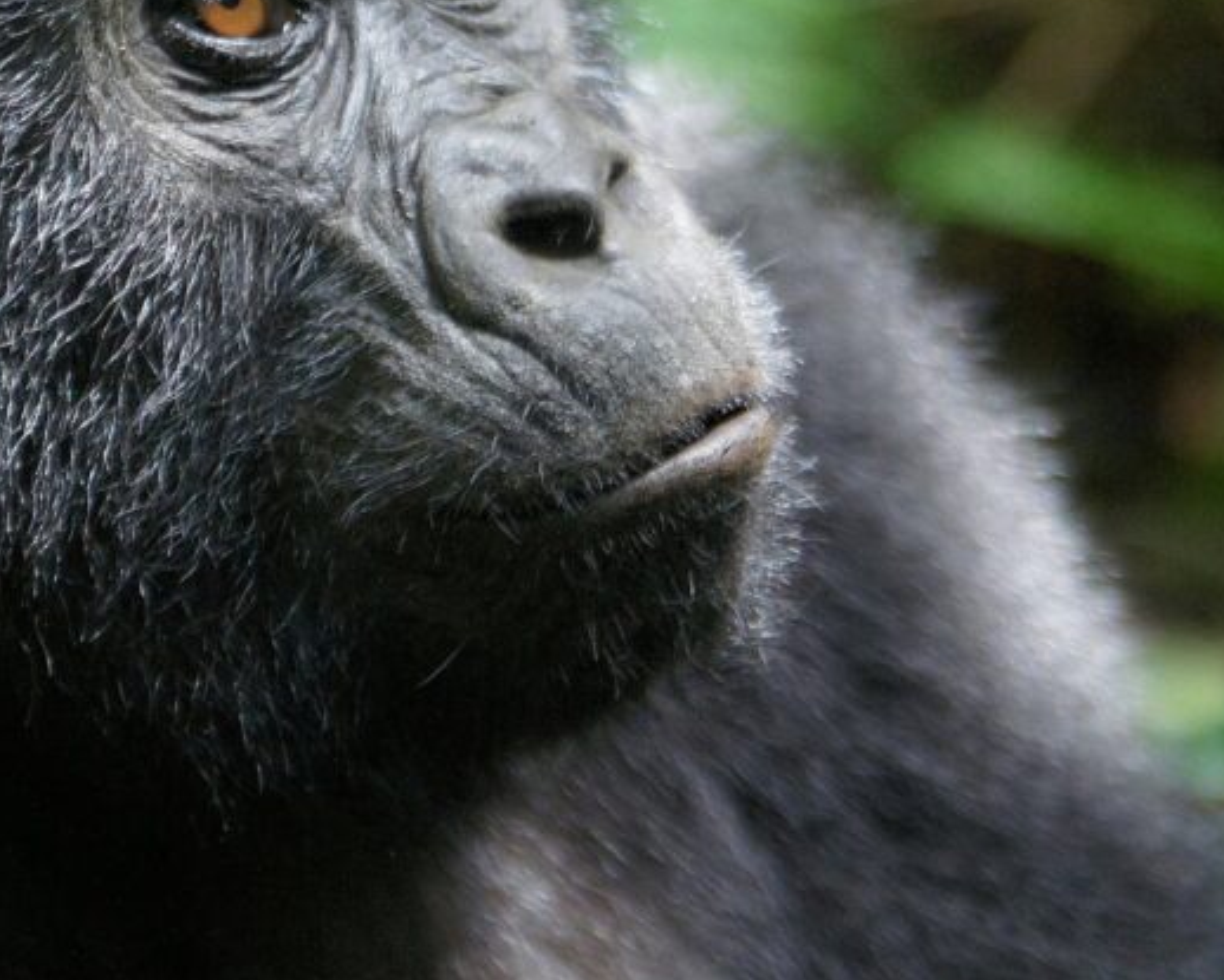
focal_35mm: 139
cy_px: 183
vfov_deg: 11.1
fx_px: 5038
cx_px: 295
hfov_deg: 13.8
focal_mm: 50
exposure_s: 1/400
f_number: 2.8
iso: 1600
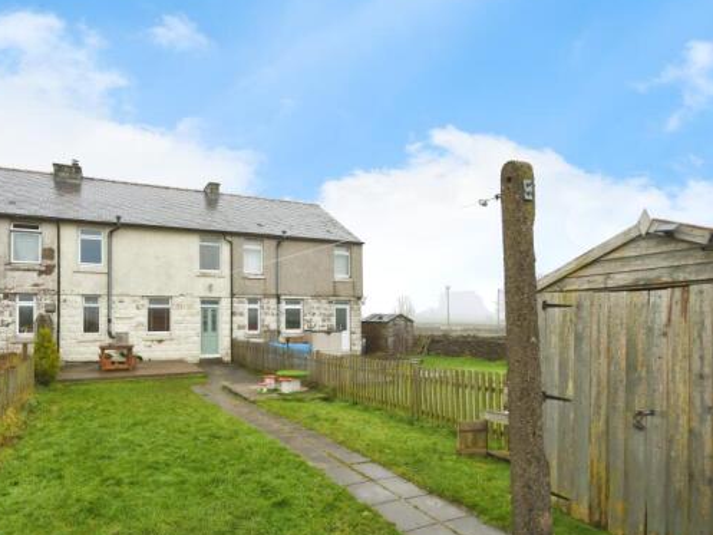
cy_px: 293
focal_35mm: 19
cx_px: 291
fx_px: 391
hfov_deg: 83.8
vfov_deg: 68.5
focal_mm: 10
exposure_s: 1/50
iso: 400
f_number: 8
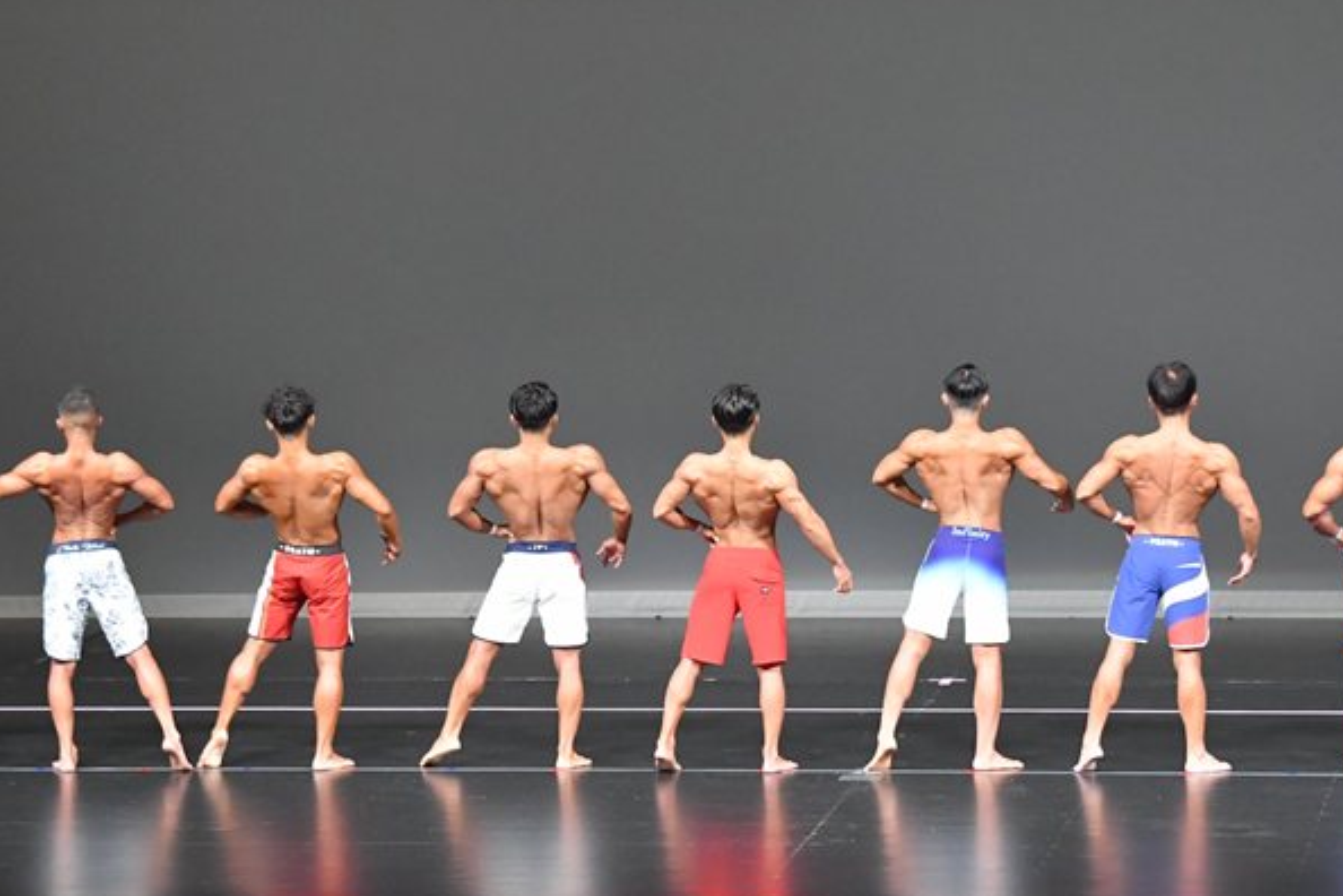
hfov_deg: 11.7
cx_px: 729
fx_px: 6565
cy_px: 482
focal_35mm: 176
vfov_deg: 7.8
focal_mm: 90
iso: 7200
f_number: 5.6
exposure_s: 1/400
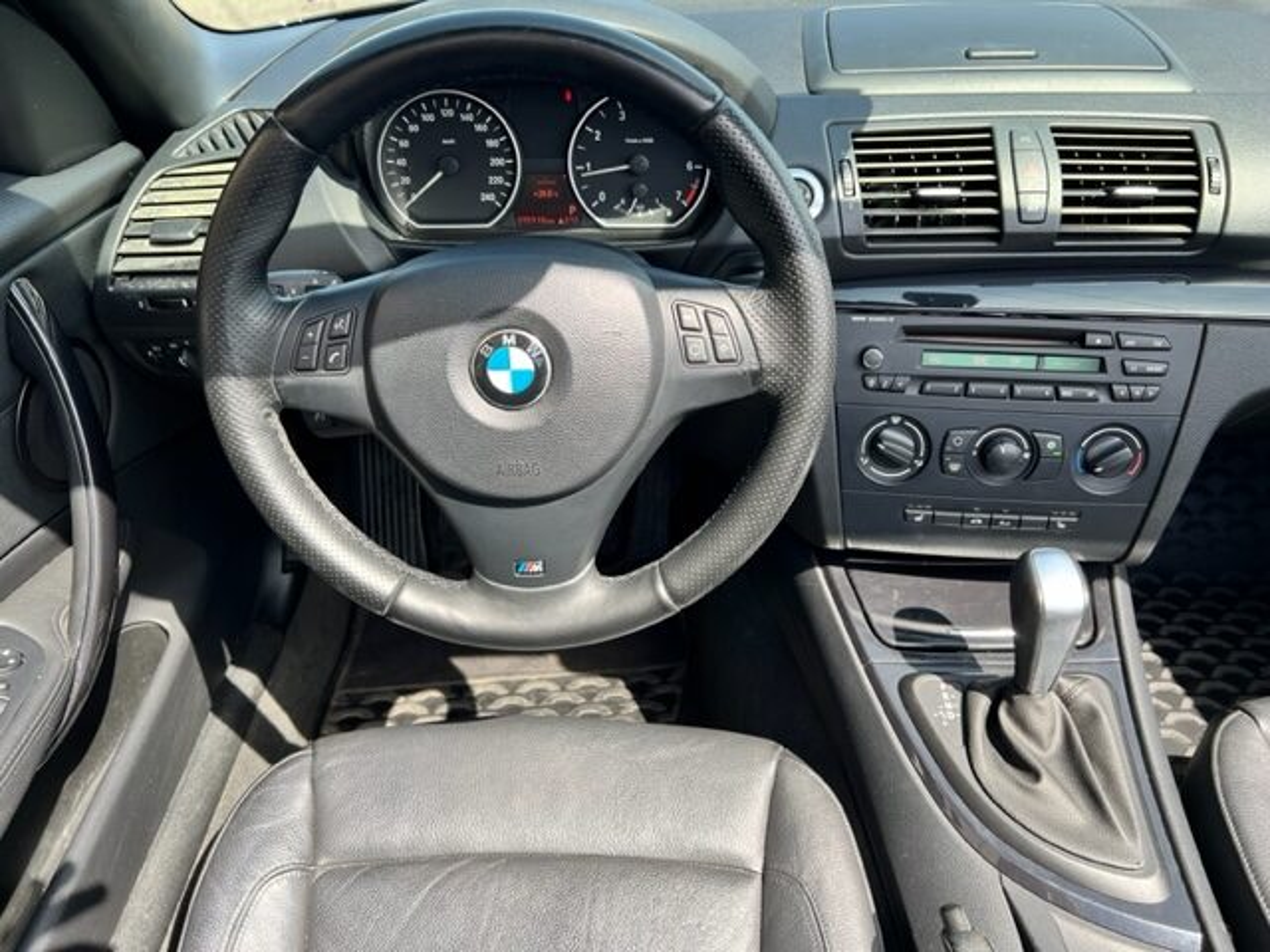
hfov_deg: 67.3
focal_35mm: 26
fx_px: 954
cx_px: 635
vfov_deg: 53.1
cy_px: 476
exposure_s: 1/486
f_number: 1.5
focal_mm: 5.7
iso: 50
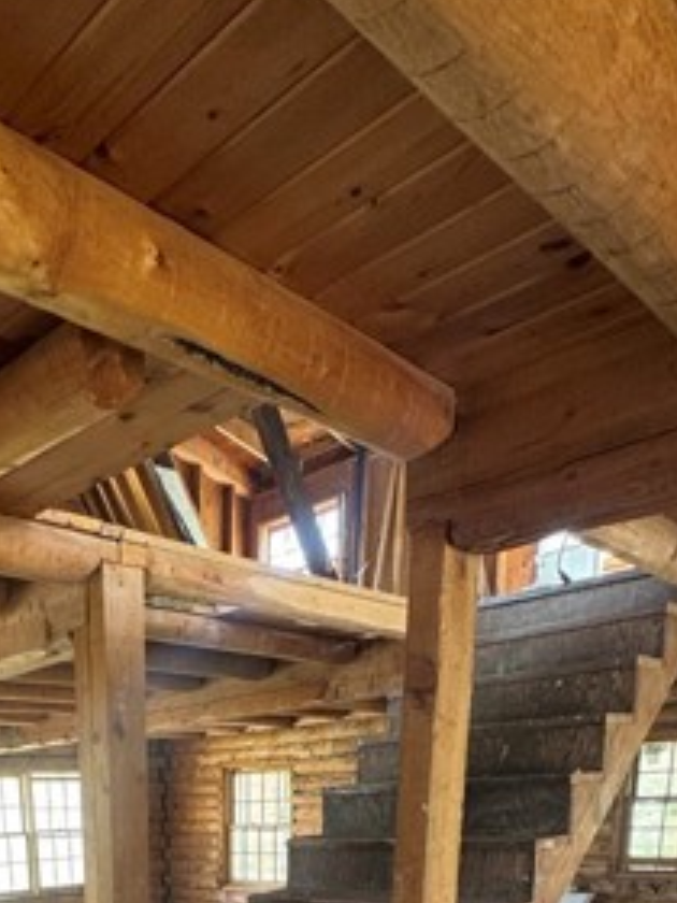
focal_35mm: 32
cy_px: 1009
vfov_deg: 43.1
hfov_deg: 42.0
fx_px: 834
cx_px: 123
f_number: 2.2
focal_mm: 2.22
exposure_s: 1/99
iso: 200
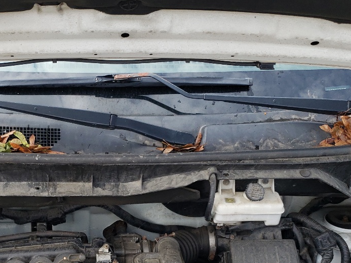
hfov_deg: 31.9
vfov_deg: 23.6
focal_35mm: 60
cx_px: 110
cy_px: 250
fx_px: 608
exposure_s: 1/625
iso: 50
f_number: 1.5
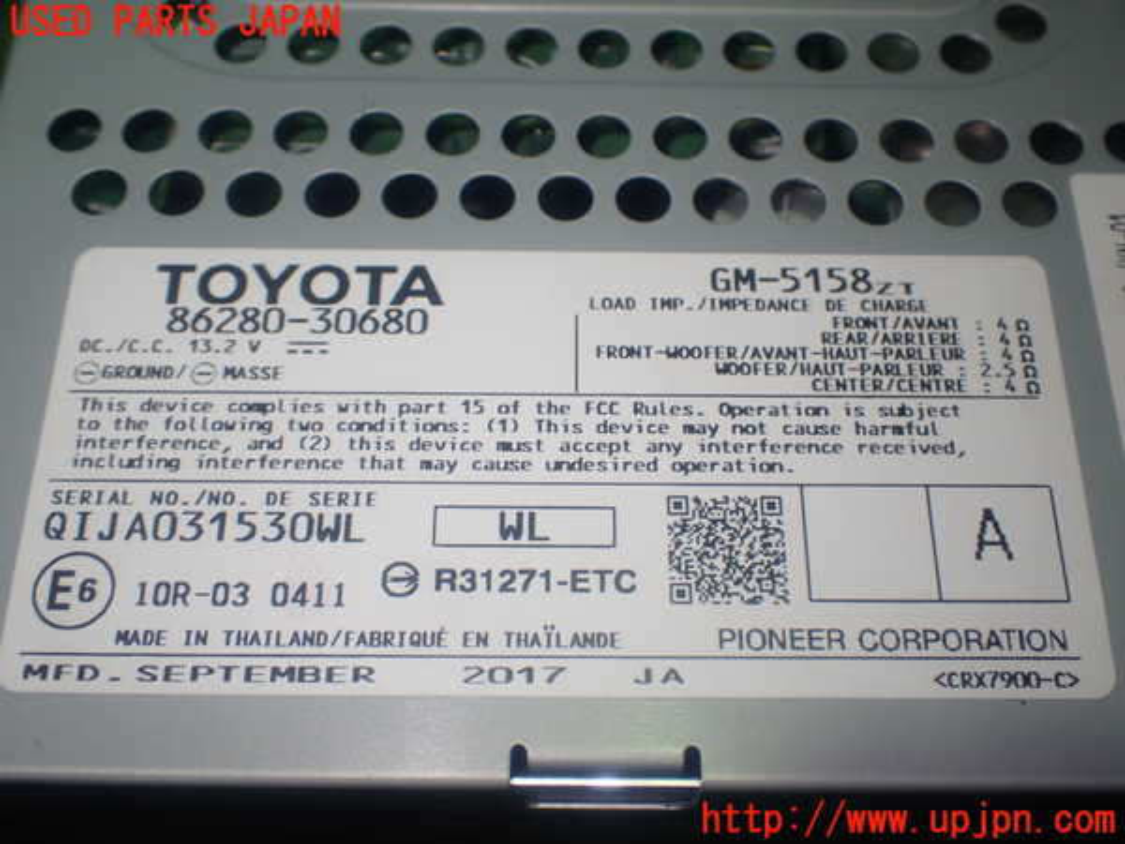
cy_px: 422
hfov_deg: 45.8
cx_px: 562
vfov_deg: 35.1
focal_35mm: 41
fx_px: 1332
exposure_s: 1/80
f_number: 2.8
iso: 160
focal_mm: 7.31
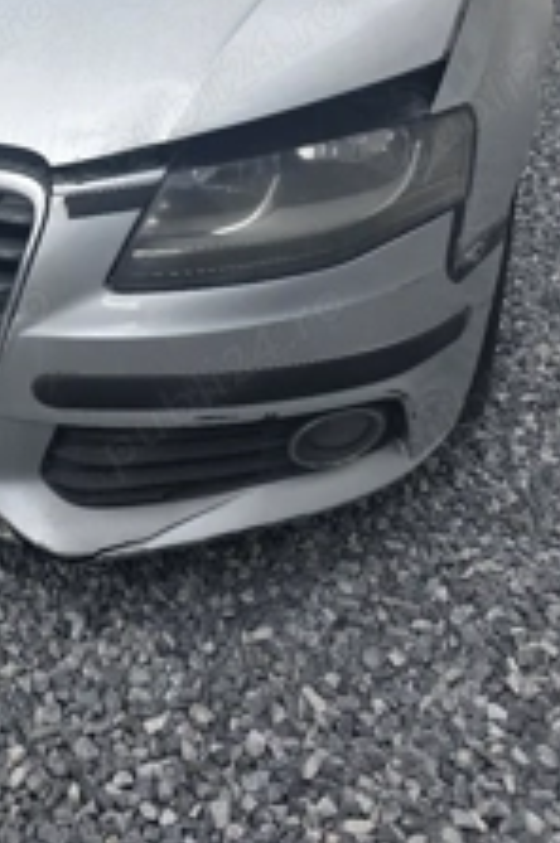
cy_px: 129
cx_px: 4
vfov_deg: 42.7
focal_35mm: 43
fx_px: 1006
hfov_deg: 29.1
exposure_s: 1/370
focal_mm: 6.3
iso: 25
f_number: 1.7
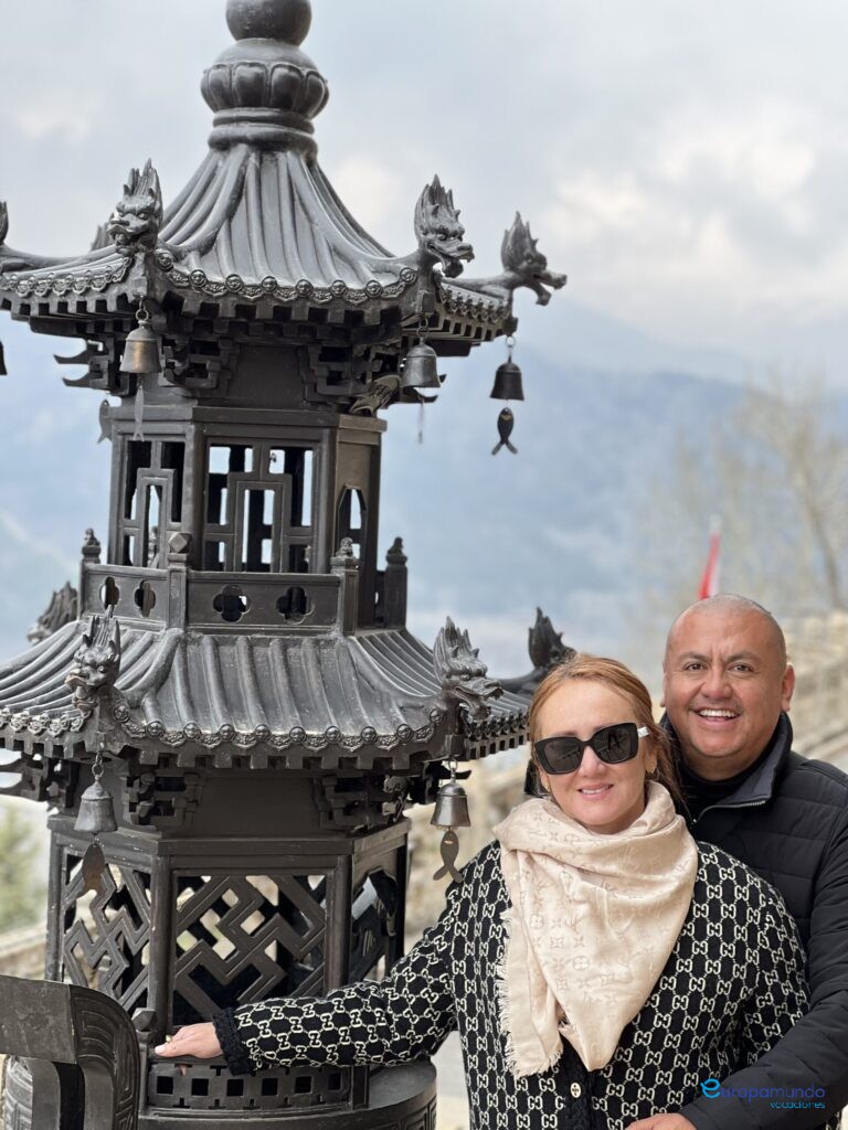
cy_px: 565
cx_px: 424
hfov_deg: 19.1
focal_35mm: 77
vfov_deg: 25.3
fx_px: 2515
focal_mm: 9
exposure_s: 1/121
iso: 32
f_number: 2.8
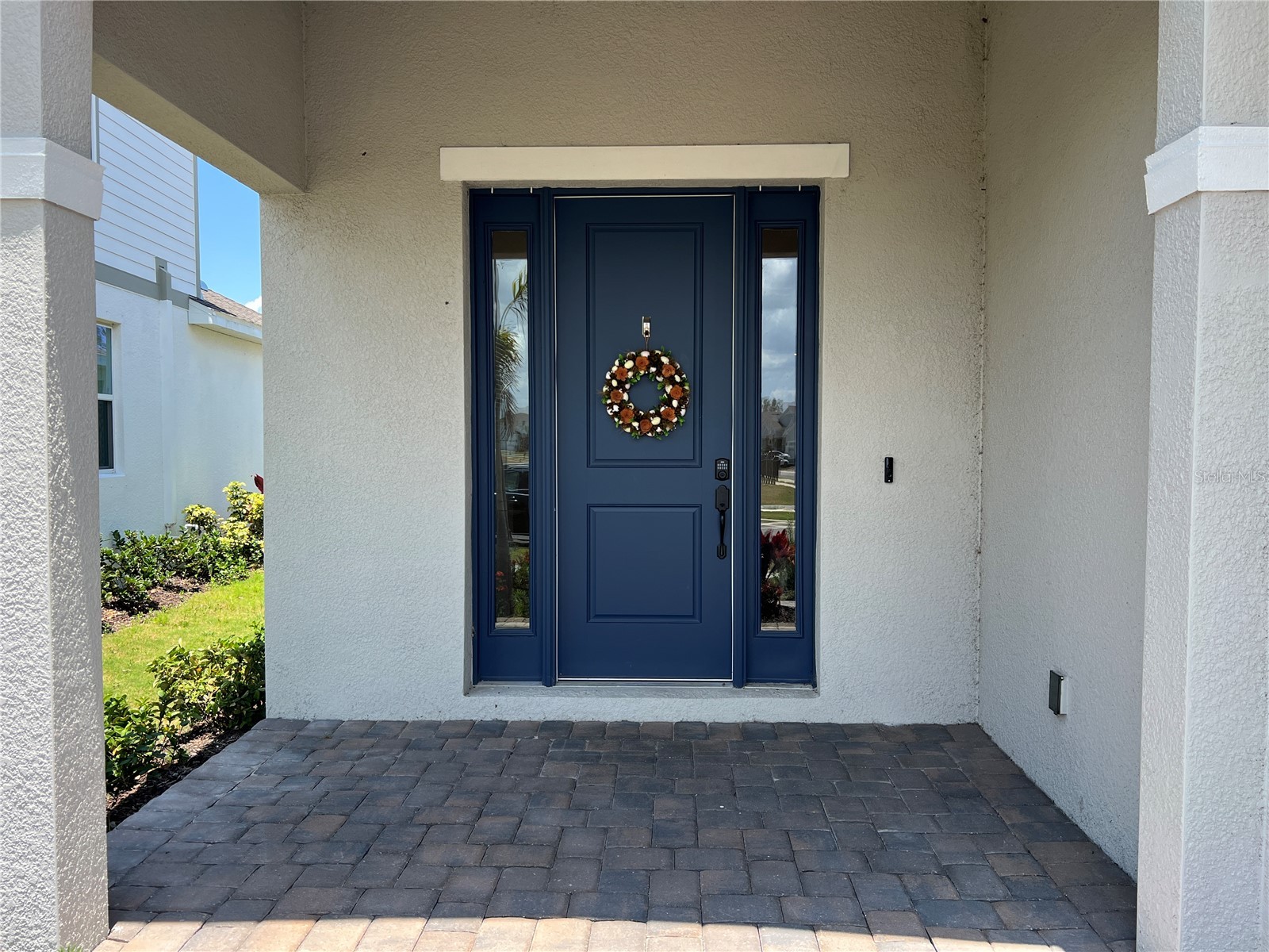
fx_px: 953
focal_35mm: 26
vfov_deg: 53.1
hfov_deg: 67.3
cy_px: 476
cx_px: 634
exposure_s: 1/1412
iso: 50
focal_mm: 5.7
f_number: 1.5
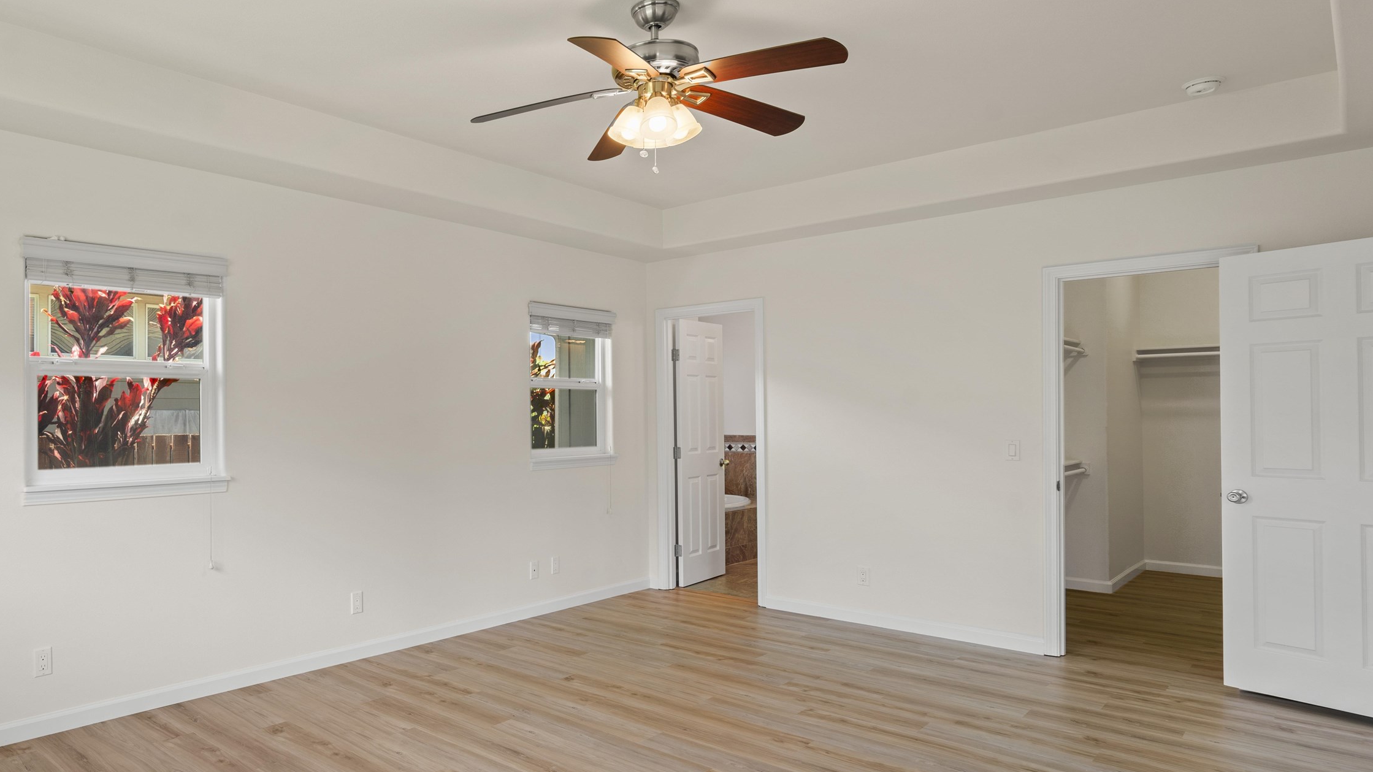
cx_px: 438
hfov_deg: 75.8
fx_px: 837
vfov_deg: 49.4
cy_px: 426
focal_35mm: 23
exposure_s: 1/3
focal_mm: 16
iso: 100
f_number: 8
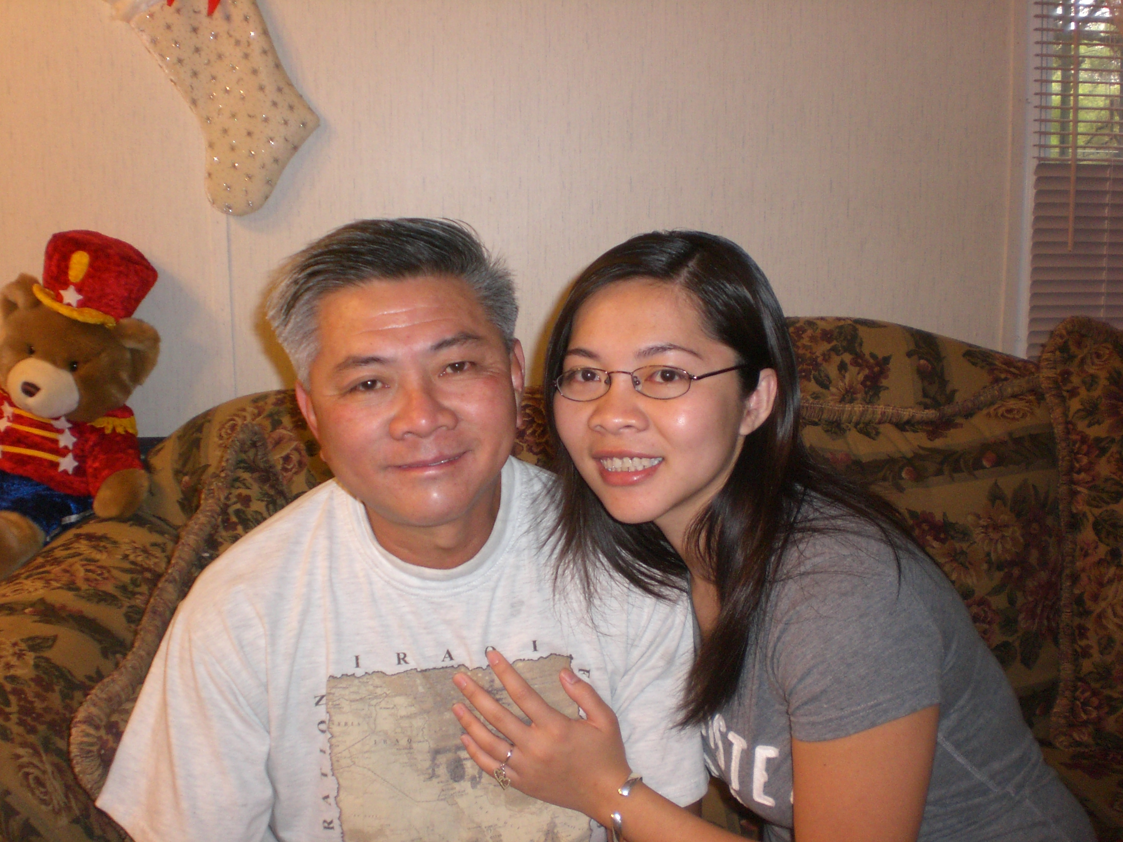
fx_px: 1233
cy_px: 421
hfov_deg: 49.0
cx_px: 562
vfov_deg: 37.7
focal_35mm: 38
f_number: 3.1
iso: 200
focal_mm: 6.3
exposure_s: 1/60
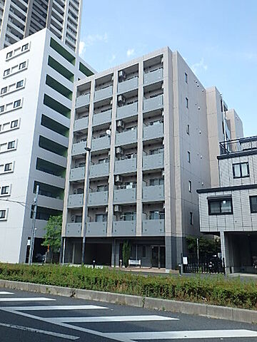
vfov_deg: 61.7
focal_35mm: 29
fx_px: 287
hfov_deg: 48.2
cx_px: 128
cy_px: 171
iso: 125
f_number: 4.6
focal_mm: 5.2
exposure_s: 1/400
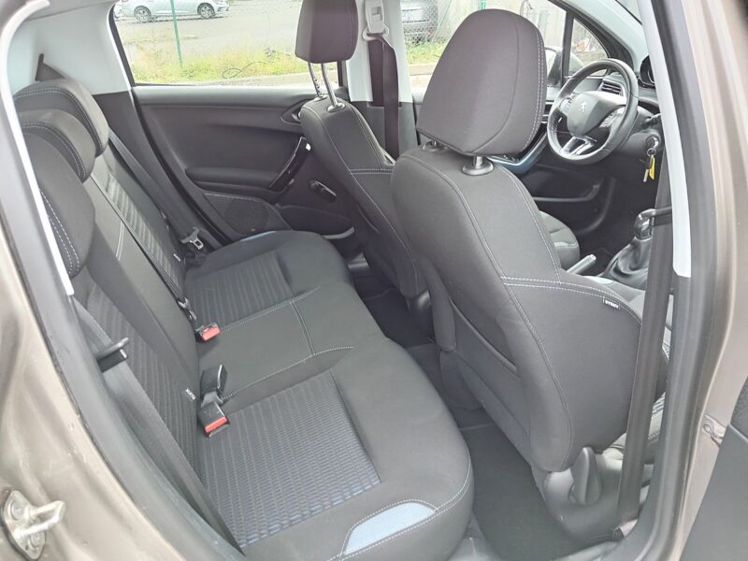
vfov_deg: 54.9
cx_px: 374
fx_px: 540
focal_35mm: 25
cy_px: 280
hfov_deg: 69.4
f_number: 1.8
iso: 216
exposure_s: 1/33.3
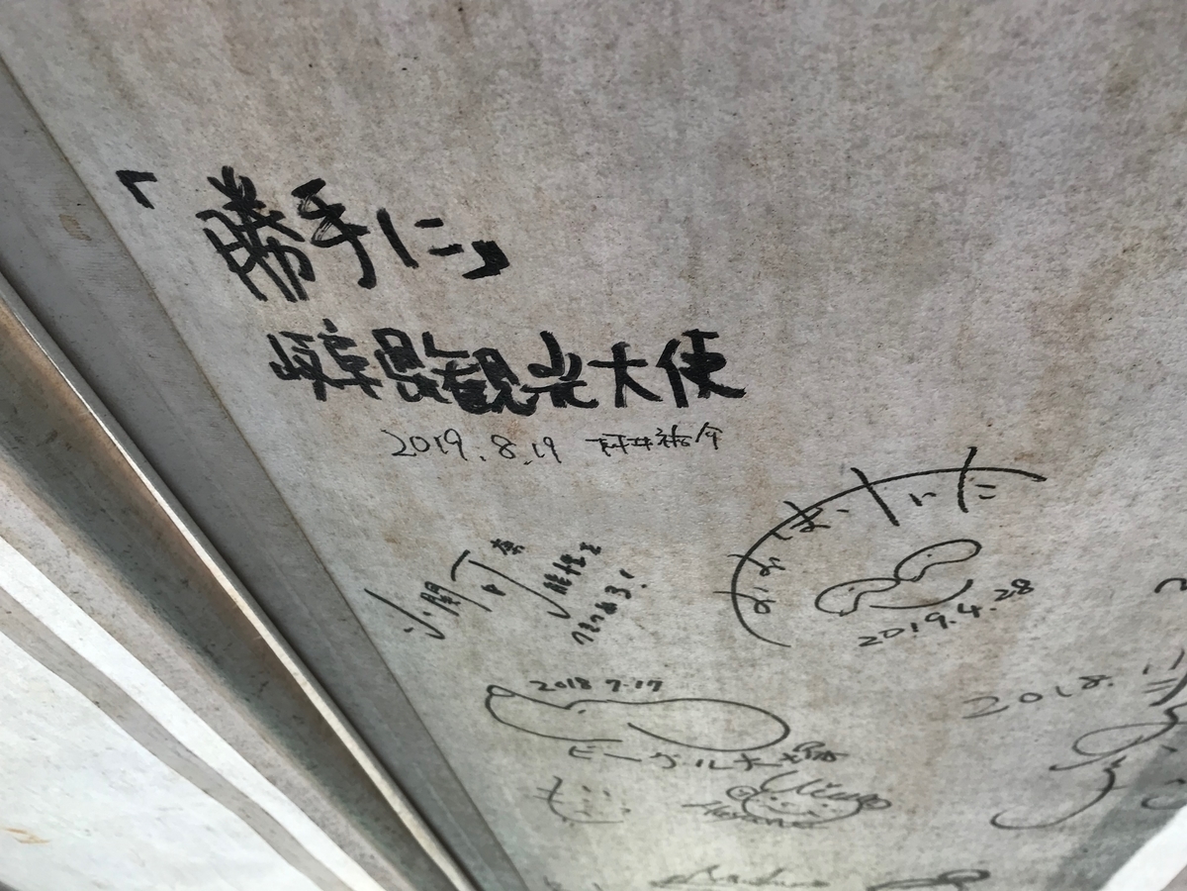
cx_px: 594
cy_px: 446
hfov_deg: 63.4
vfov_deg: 49.7
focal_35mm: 28
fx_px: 960
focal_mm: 3.99
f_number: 1.8
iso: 20
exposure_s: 1/141
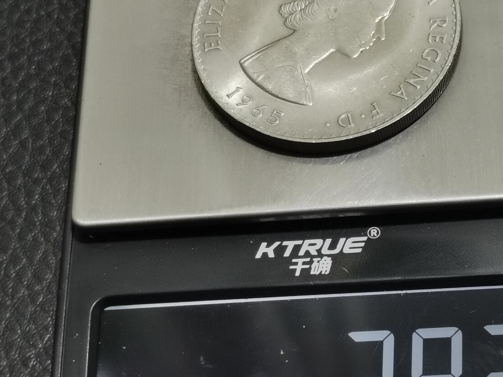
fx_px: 1628
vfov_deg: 13.1
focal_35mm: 112
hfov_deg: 17.6
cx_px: 293
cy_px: 59
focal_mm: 5.58
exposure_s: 1/100
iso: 80
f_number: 1.8
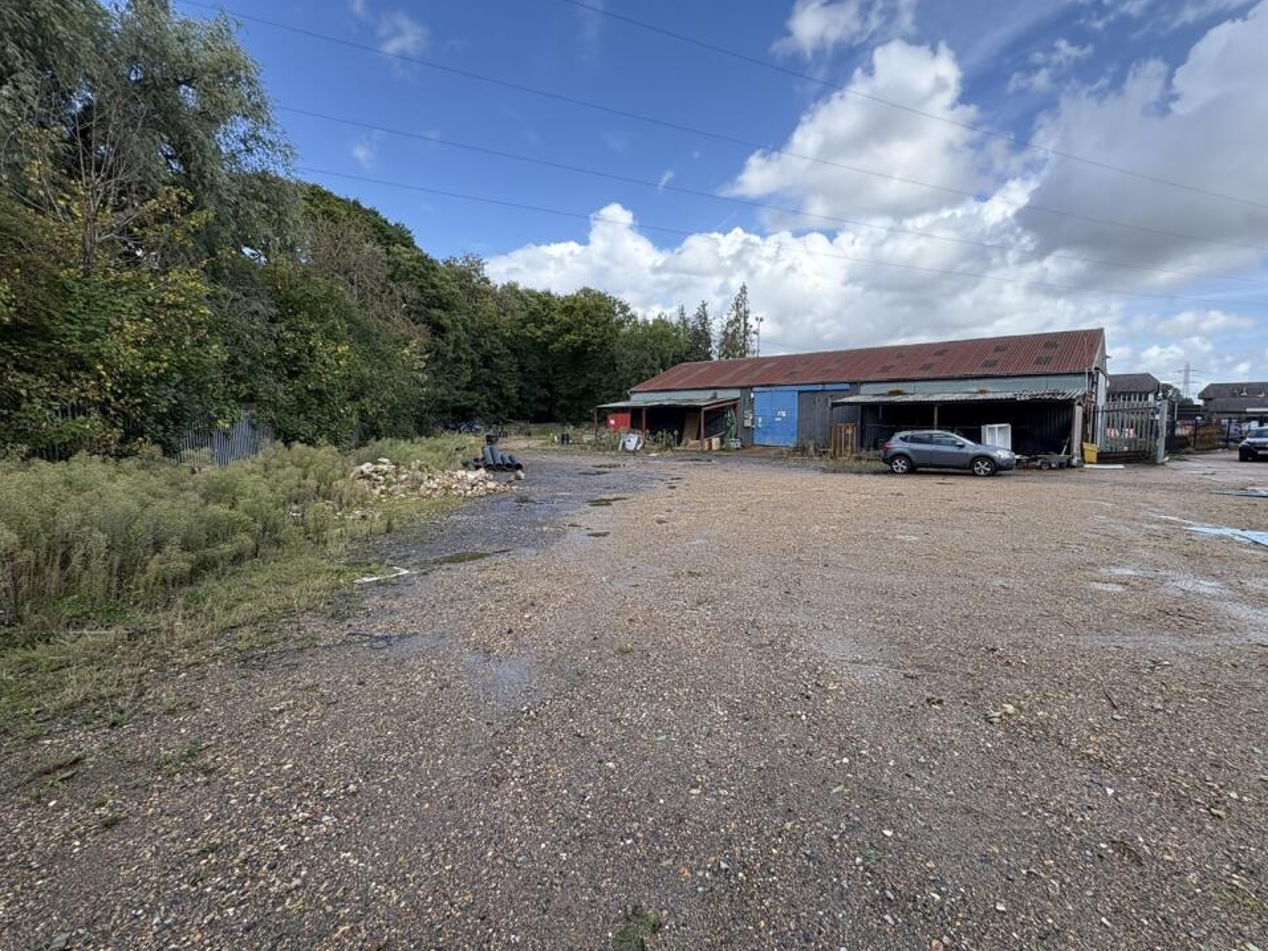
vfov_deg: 81.7
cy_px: 459
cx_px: 654
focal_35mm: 15
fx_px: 549
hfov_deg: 98.1
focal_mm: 2.22
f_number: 2.2
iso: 64
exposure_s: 1/858
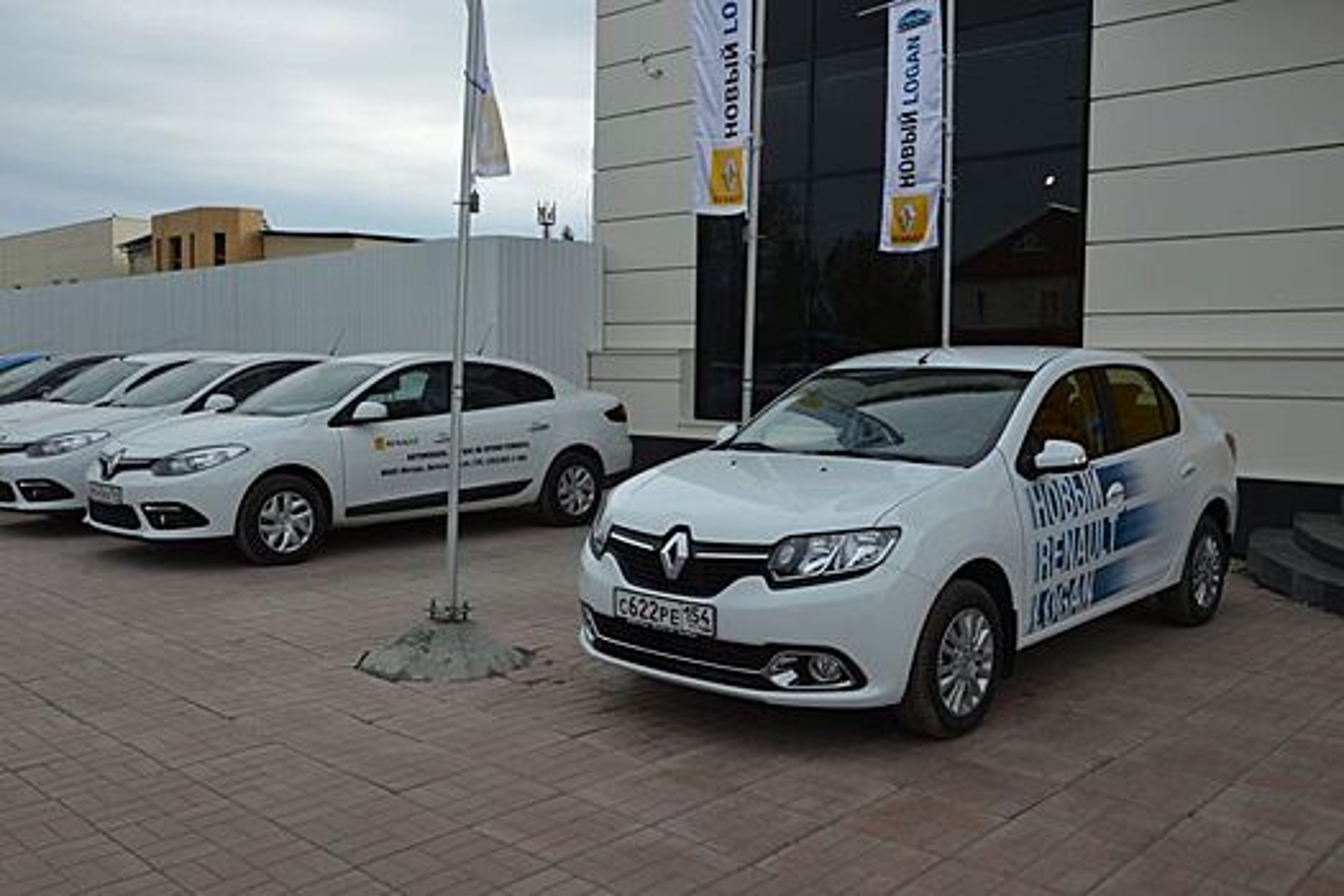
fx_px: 1176
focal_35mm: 32
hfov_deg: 59.5
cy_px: 448
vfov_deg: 41.7
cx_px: 672
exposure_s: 1/160
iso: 100
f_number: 6.3
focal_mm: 21
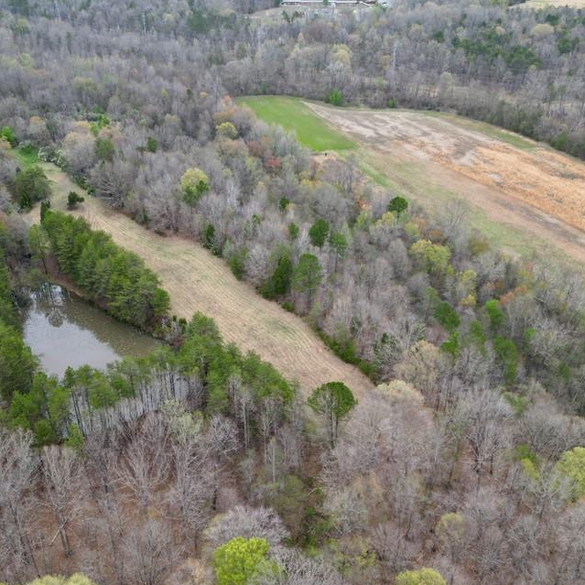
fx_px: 650
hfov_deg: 48.5
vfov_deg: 48.4
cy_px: 317
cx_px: 294
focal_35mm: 34
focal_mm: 6.72
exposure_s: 1/20
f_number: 1.7
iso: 100
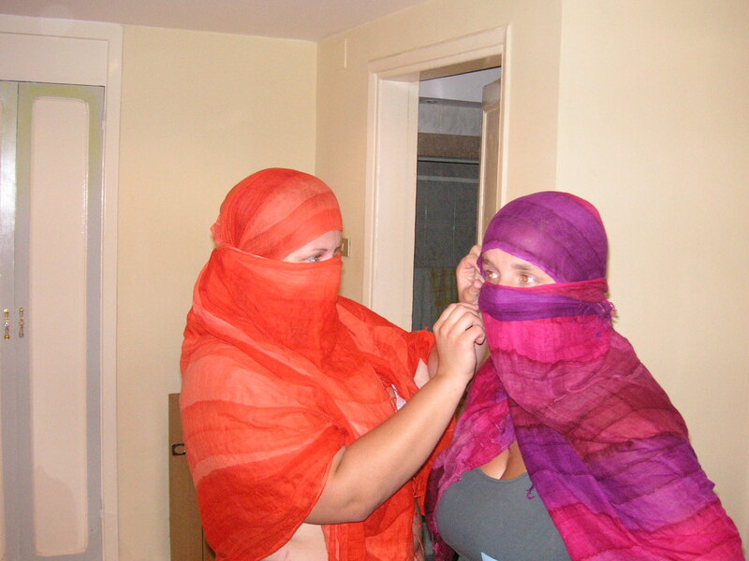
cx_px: 374
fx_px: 887
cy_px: 280
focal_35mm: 41
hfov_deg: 45.8
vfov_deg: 35.1
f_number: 3
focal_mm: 6.9
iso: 160
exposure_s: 1/45
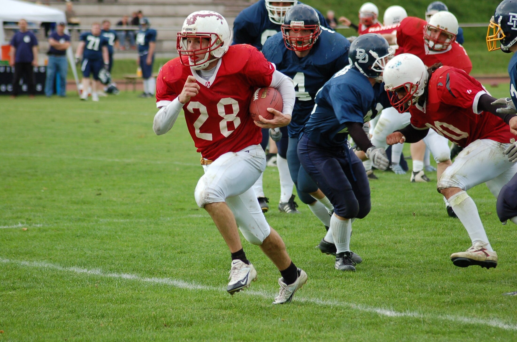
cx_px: 258
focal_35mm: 180
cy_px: 171
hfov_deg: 11.4
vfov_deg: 7.6
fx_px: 2580
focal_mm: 120
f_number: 4.2
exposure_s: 1/1000
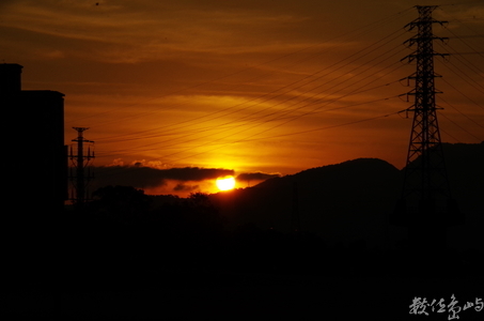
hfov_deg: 13.7
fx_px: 2012
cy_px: 160
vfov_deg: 9.1
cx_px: 242
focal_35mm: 150
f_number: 22
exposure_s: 1/1250
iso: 800
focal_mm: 100
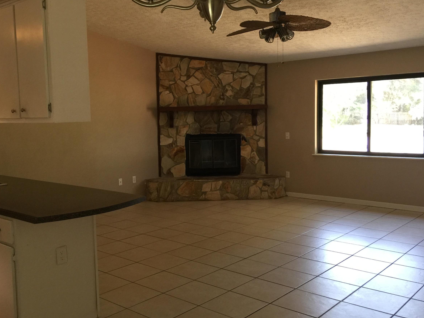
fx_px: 453
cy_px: 157
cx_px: 188
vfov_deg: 38.7
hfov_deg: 50.0
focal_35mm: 37
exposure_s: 1/30
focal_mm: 4.15
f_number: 2.2
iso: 50
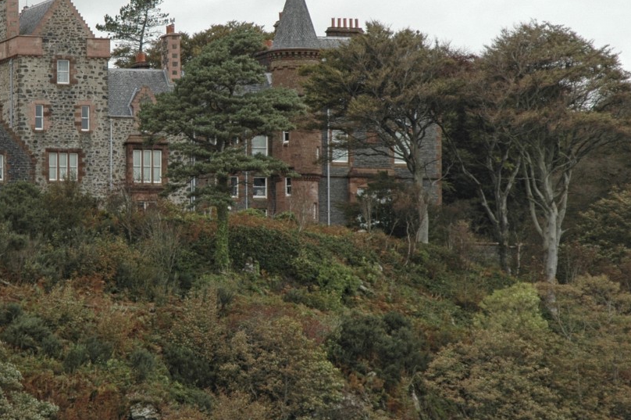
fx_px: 3695
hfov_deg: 9.8
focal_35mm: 211
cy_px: 130
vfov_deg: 6.5
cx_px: 204
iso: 200
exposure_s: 1/160
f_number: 6.3
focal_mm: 70
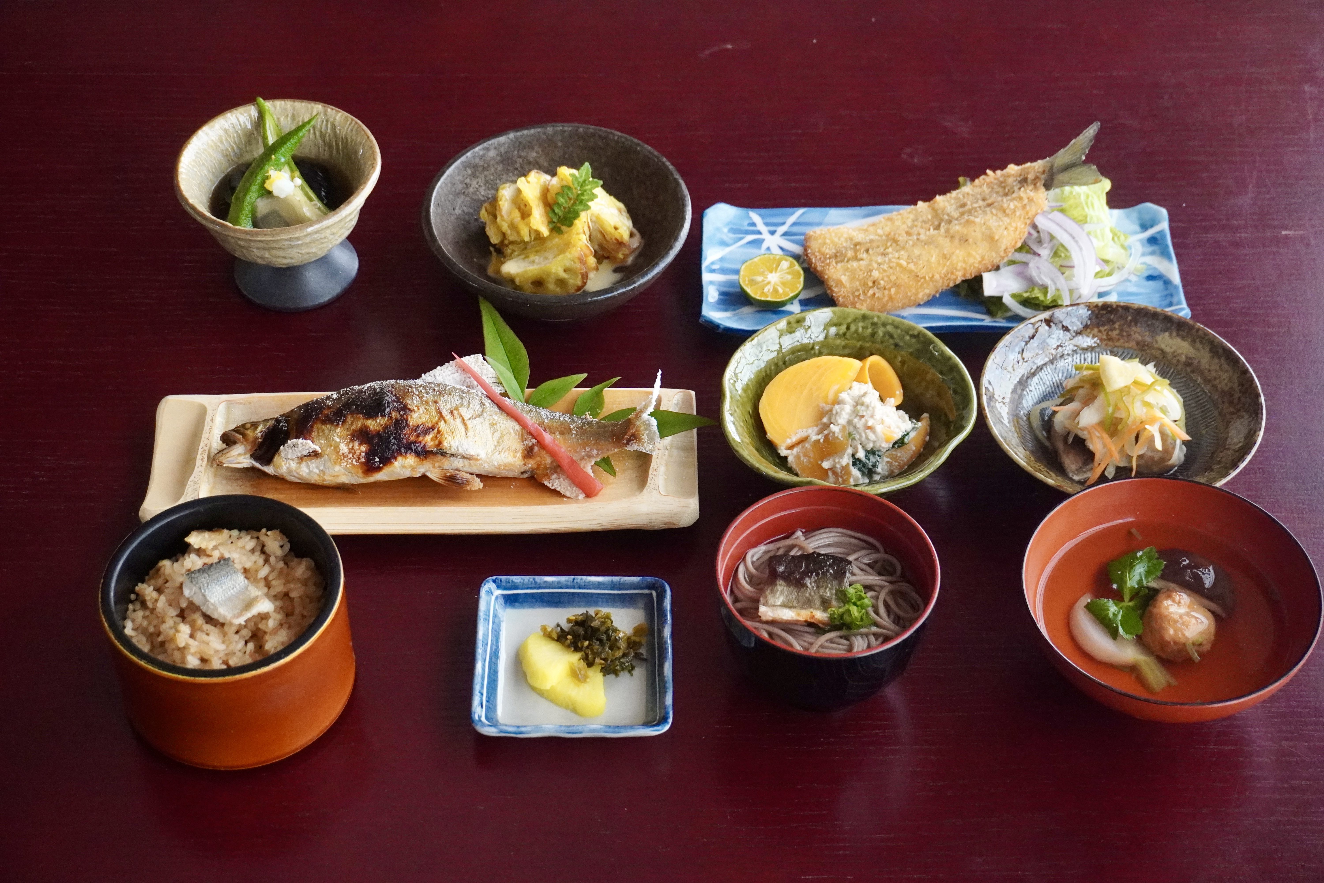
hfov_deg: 32.6
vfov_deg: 22.1
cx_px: 662
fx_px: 2262
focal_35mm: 62
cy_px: 442
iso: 5000
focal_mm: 41
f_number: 5.6
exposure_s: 1/160
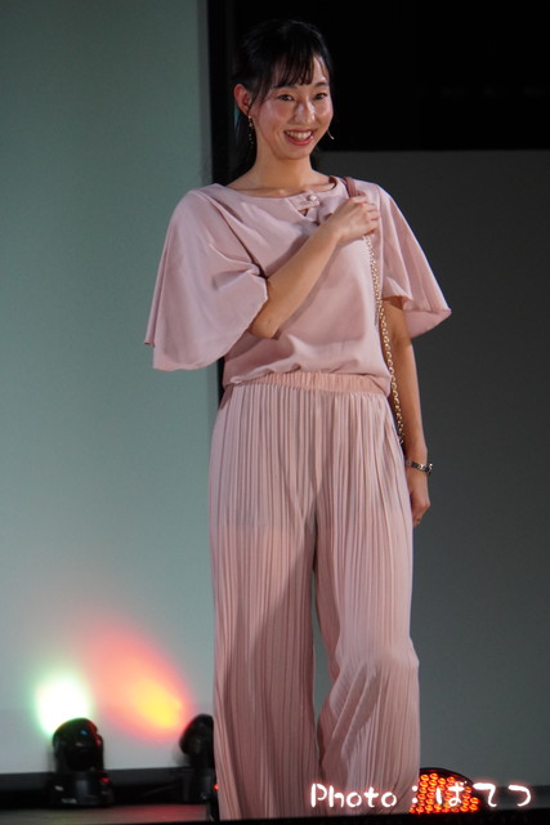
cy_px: 412
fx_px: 6871
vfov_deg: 6.9
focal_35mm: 300
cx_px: 275
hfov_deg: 4.6
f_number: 7.1
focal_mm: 200
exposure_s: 1/320
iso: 2500
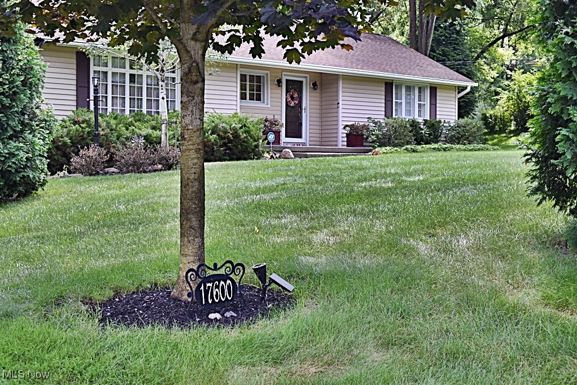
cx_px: 288
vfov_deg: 26.5
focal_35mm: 51
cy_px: 192
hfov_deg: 38.9
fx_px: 817
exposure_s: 1/250
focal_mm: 34
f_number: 5.6
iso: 320
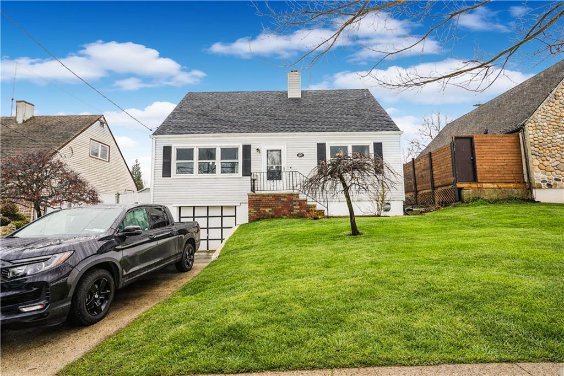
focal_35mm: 16
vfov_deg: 73.7
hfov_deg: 96.8
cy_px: 188
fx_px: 251
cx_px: 282
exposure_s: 1/125
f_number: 8
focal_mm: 16
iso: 100
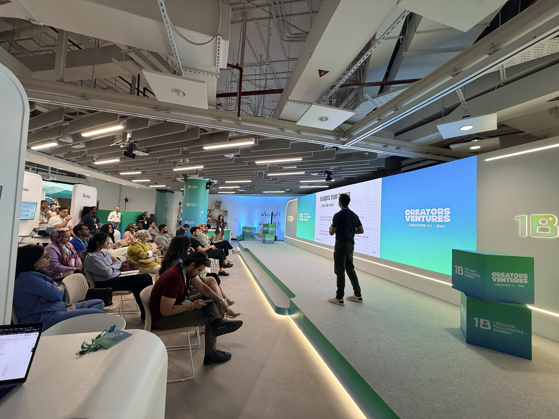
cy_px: 210
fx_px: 226
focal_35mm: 14
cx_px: 280
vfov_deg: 85.7
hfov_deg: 102.1
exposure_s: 1/100
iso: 100
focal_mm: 2.22
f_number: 2.2
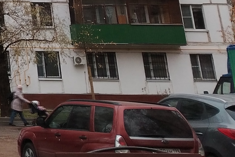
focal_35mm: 108
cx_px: -193
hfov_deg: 16.0
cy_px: -195
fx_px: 705
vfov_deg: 11.0
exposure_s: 1/100
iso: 106
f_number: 1.75
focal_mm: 5.25
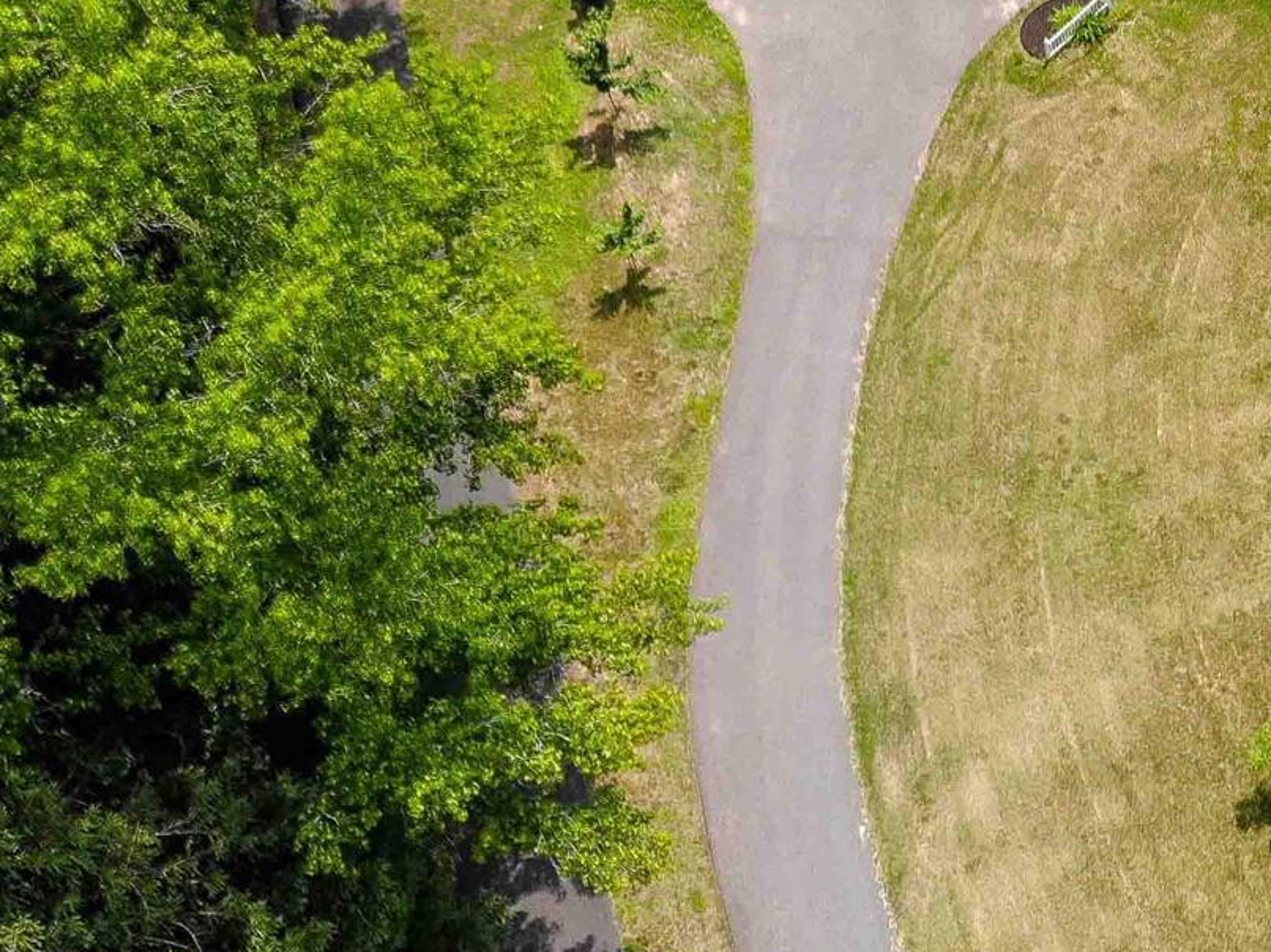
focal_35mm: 61
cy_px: -41
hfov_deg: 29.2
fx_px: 2239
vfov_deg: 22.9
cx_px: 1325
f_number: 2.8
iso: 100
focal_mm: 4.5
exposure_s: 1/640
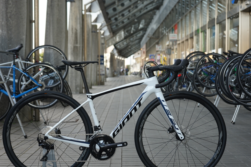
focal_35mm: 64
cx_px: 112
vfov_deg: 21.3
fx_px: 446
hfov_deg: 31.4
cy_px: 92
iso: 250
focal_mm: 54
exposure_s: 1/200
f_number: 5
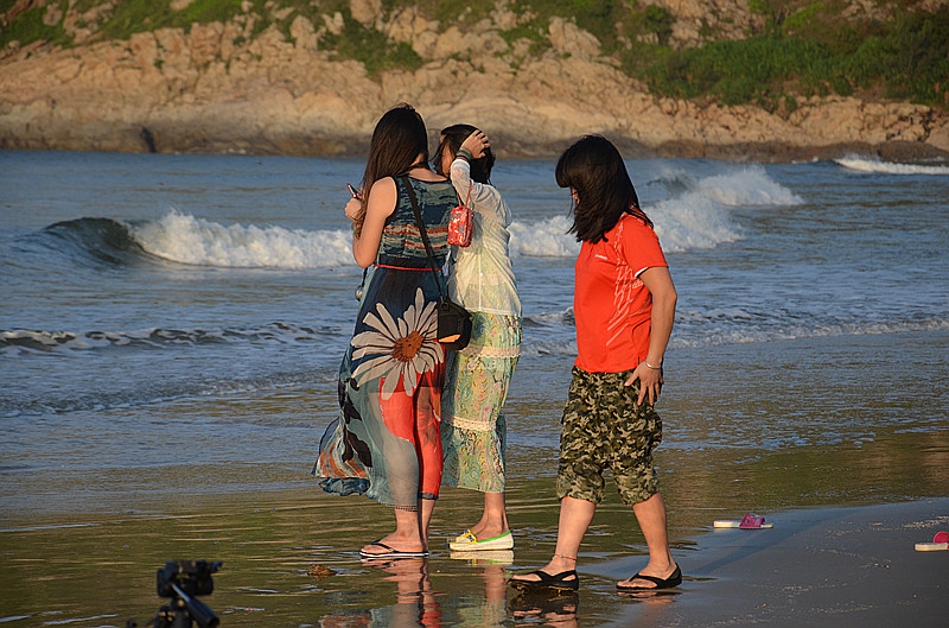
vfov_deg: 8.7
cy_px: 314
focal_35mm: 158
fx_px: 4141
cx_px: 474
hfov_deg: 13.1
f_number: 5.6
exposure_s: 1/1000
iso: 400
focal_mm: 105
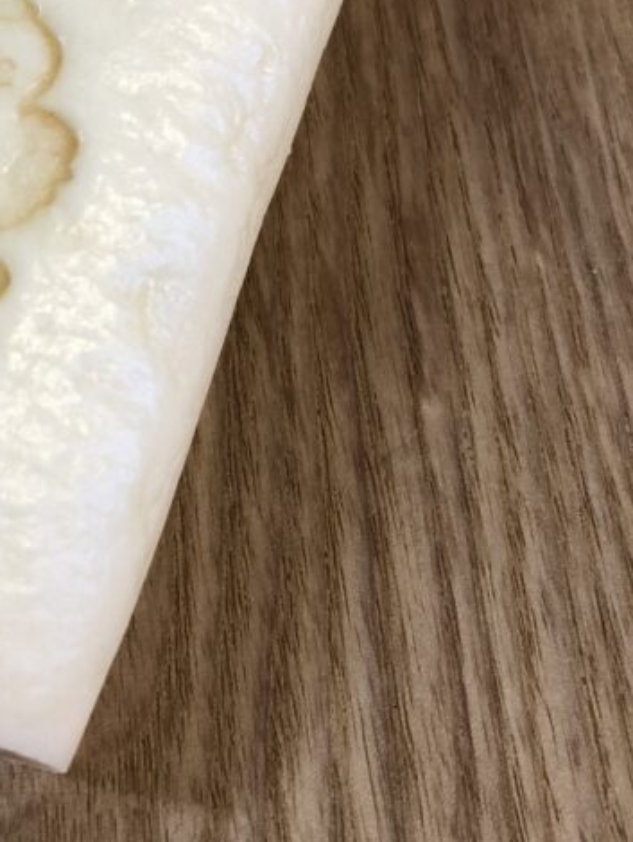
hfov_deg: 23.1
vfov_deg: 31.0
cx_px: 13
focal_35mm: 61
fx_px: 1486
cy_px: 188
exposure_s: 1/33
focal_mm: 3.99
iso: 40
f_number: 1.8
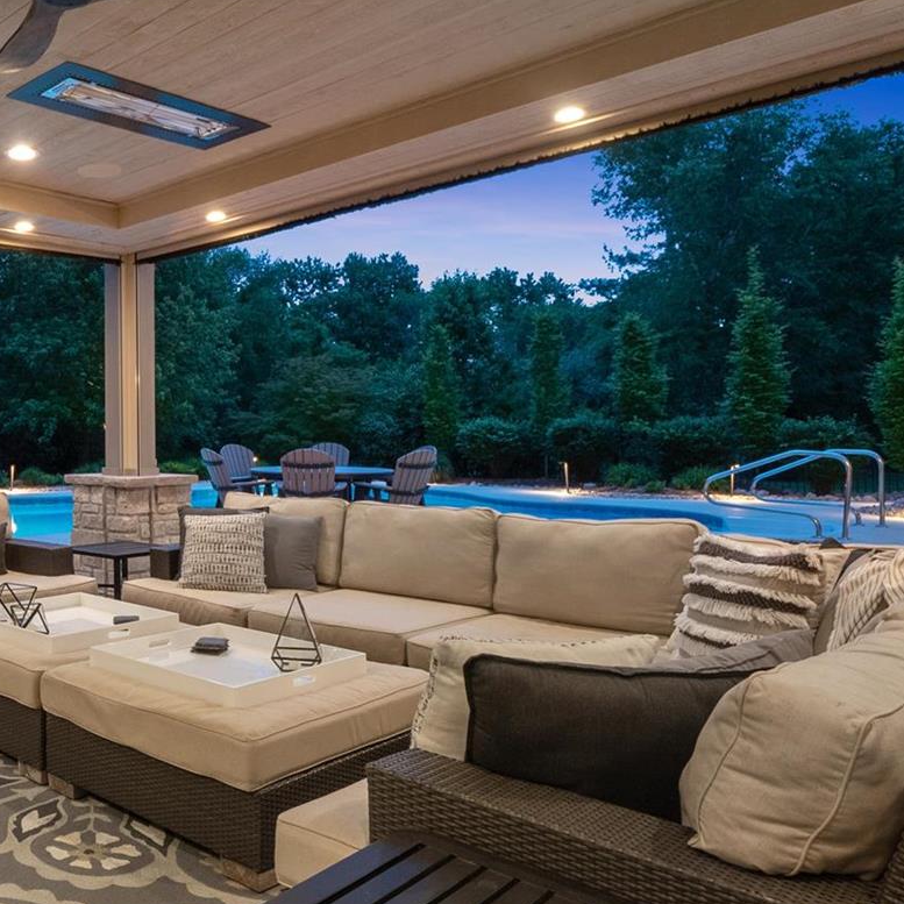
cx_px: 74
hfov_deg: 50.2
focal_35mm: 28
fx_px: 827
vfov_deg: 57.3
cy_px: 441
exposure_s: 1.3
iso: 400
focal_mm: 8
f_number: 8
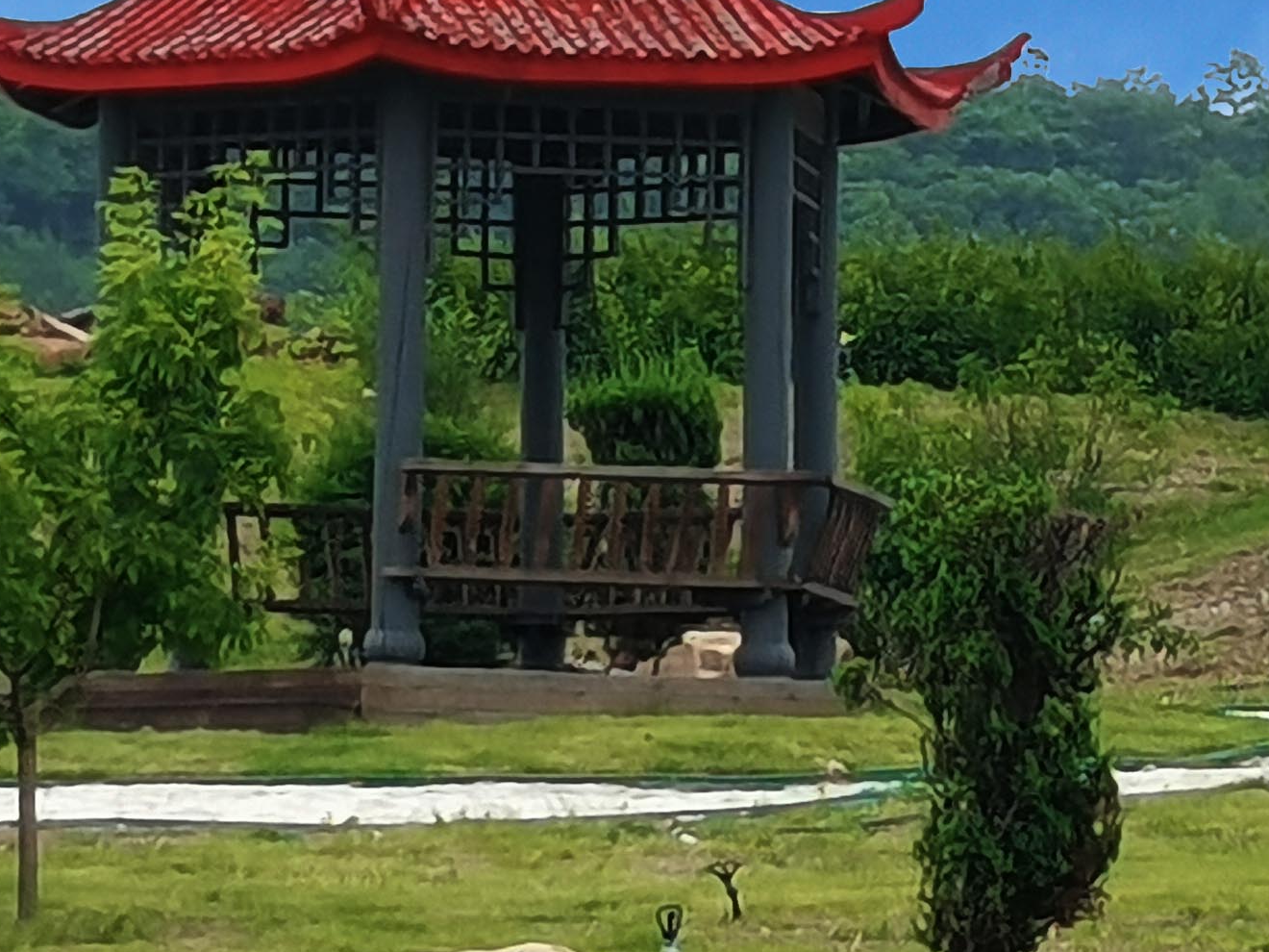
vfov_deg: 3.9
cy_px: 254
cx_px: 985
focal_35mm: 377
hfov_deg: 5.3
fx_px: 13821
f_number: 1.8
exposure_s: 1/449
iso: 50
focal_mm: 5.58
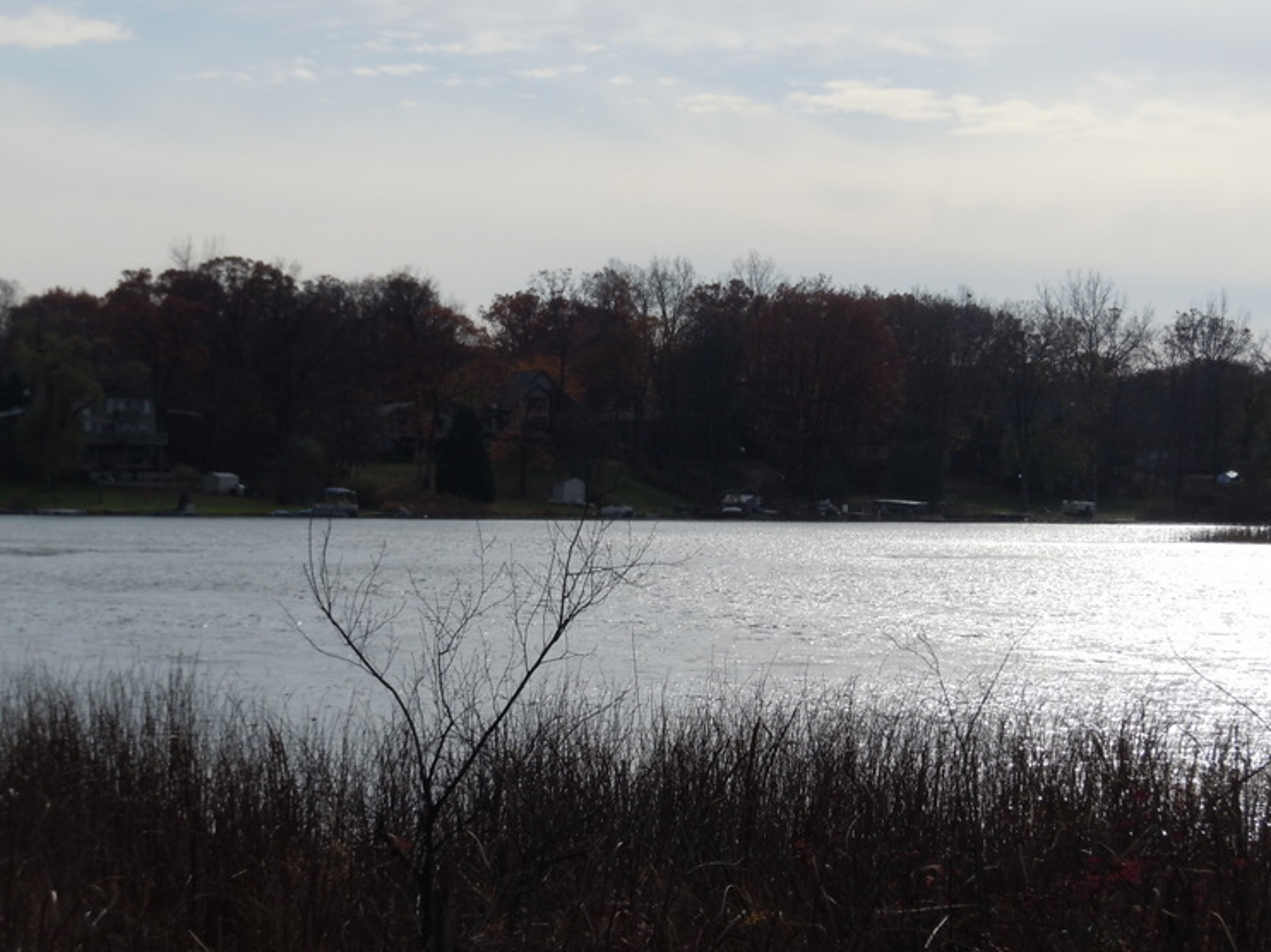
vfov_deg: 13.5
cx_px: 677
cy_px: 440
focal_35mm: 110
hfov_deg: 17.9
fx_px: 4038
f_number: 10.5
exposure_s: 1/250
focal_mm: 18.3
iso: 100
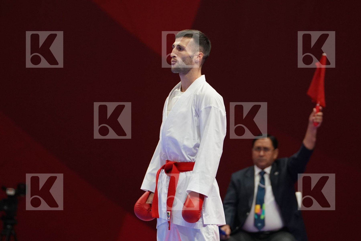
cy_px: 120
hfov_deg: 6.0
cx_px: 180
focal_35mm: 345
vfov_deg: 4.0
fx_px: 3459
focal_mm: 230
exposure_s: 1/1000
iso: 3200
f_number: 4
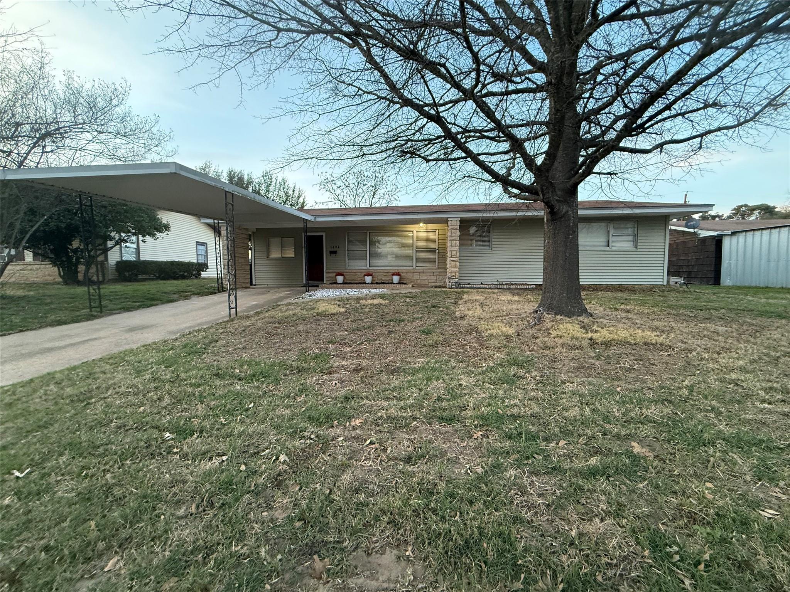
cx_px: 395
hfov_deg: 102.1
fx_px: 320
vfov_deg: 85.7
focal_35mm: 14
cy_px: 296
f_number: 2.2
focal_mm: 2.22
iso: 320
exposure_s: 1/77
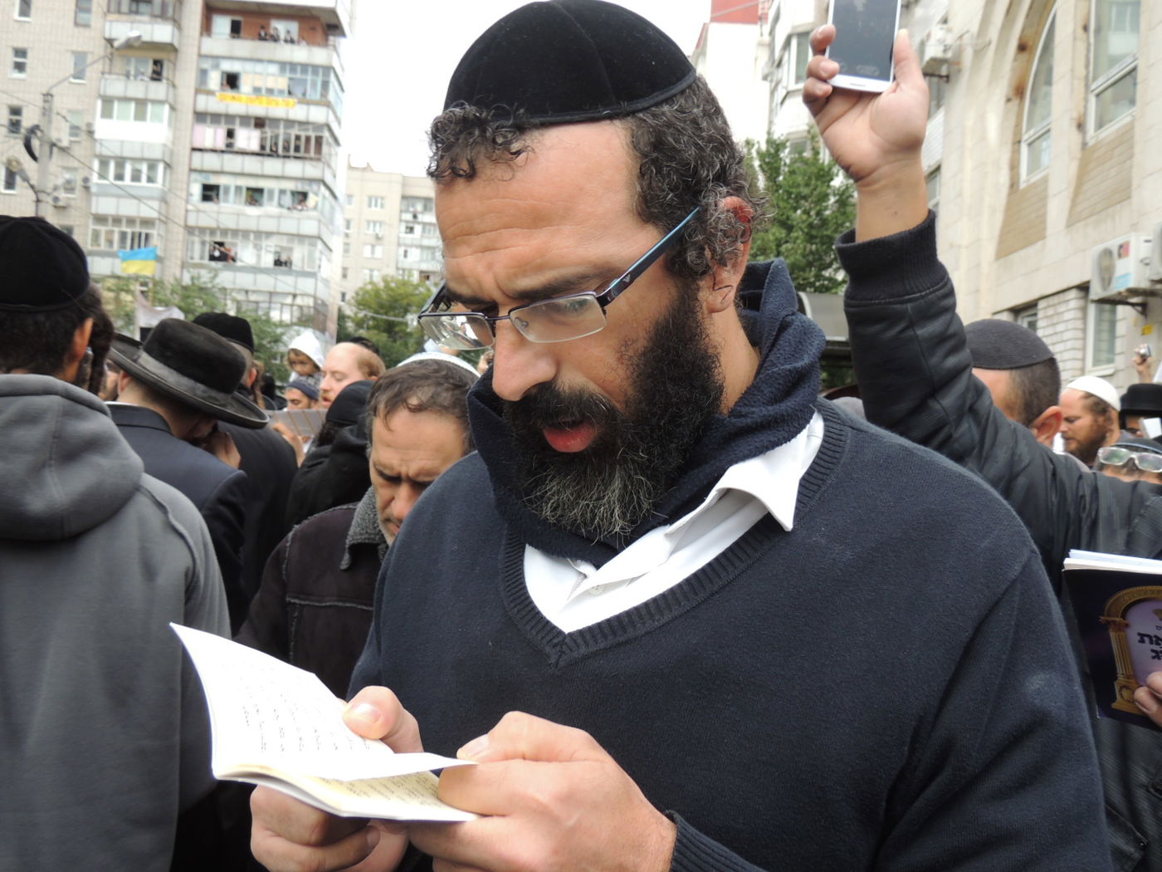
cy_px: 436
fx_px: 1108
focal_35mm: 33
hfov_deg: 55.4
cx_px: 581
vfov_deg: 42.9
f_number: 3.2
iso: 100
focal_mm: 5.8
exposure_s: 1/160
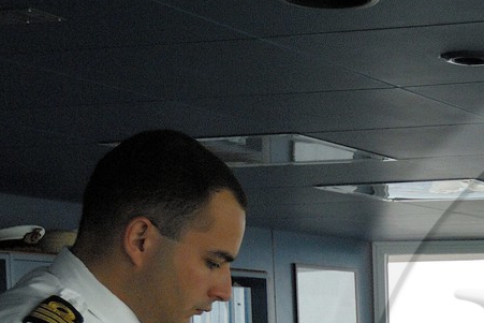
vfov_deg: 11.3
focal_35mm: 117
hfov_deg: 15.9
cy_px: 466
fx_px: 1573
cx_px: 749
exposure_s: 1/90
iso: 400
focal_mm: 22
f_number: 5
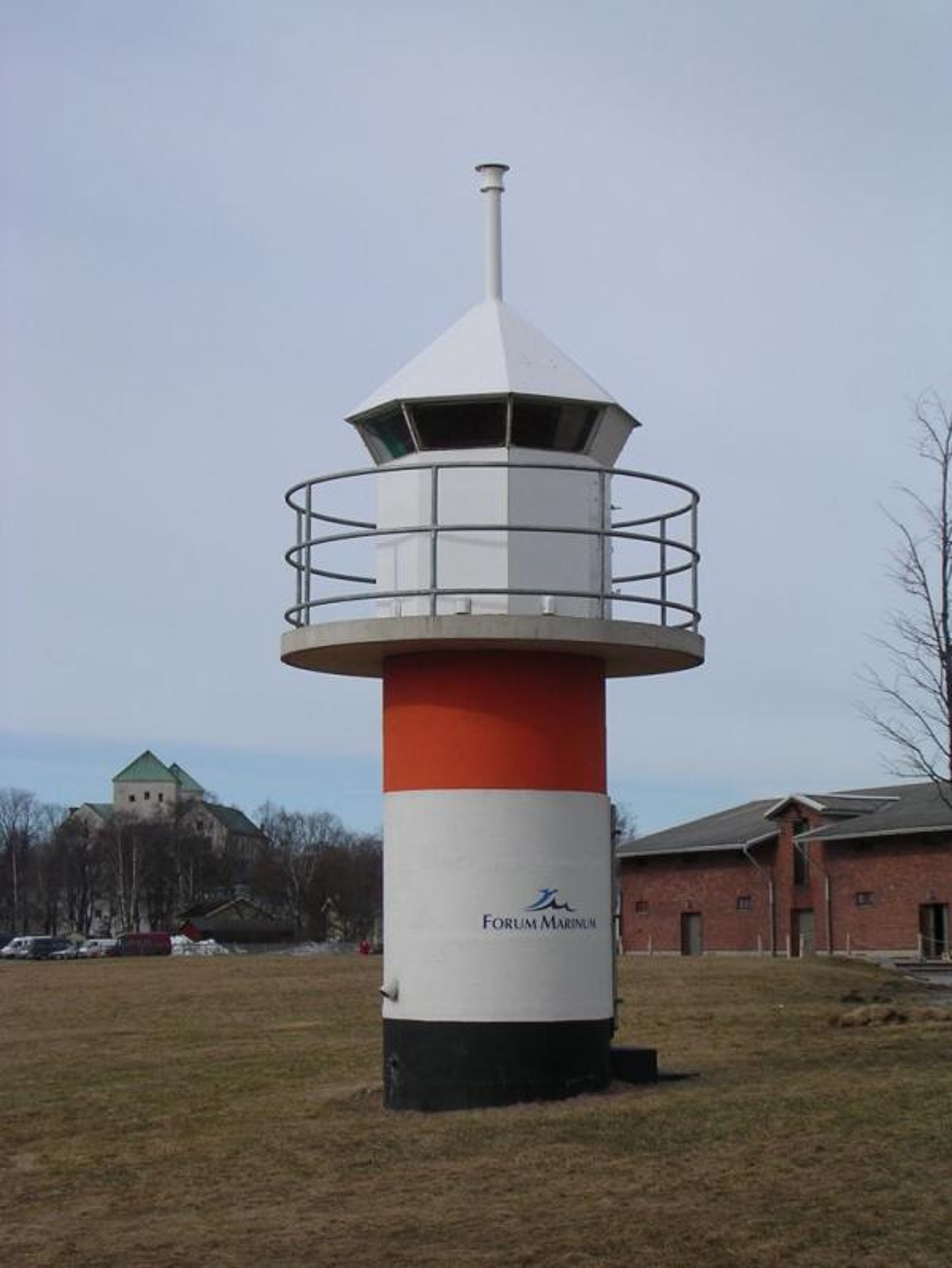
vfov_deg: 27.0
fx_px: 2638
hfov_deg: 20.5
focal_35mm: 72
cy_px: 634
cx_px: 476
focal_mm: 10.9
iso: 100
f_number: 3.7
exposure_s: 1/919
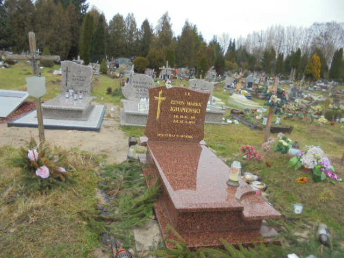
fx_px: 258
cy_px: 129
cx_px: 172
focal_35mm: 26
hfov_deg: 67.3
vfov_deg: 53.1
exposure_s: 1/100
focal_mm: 4.6
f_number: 3.5
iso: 100
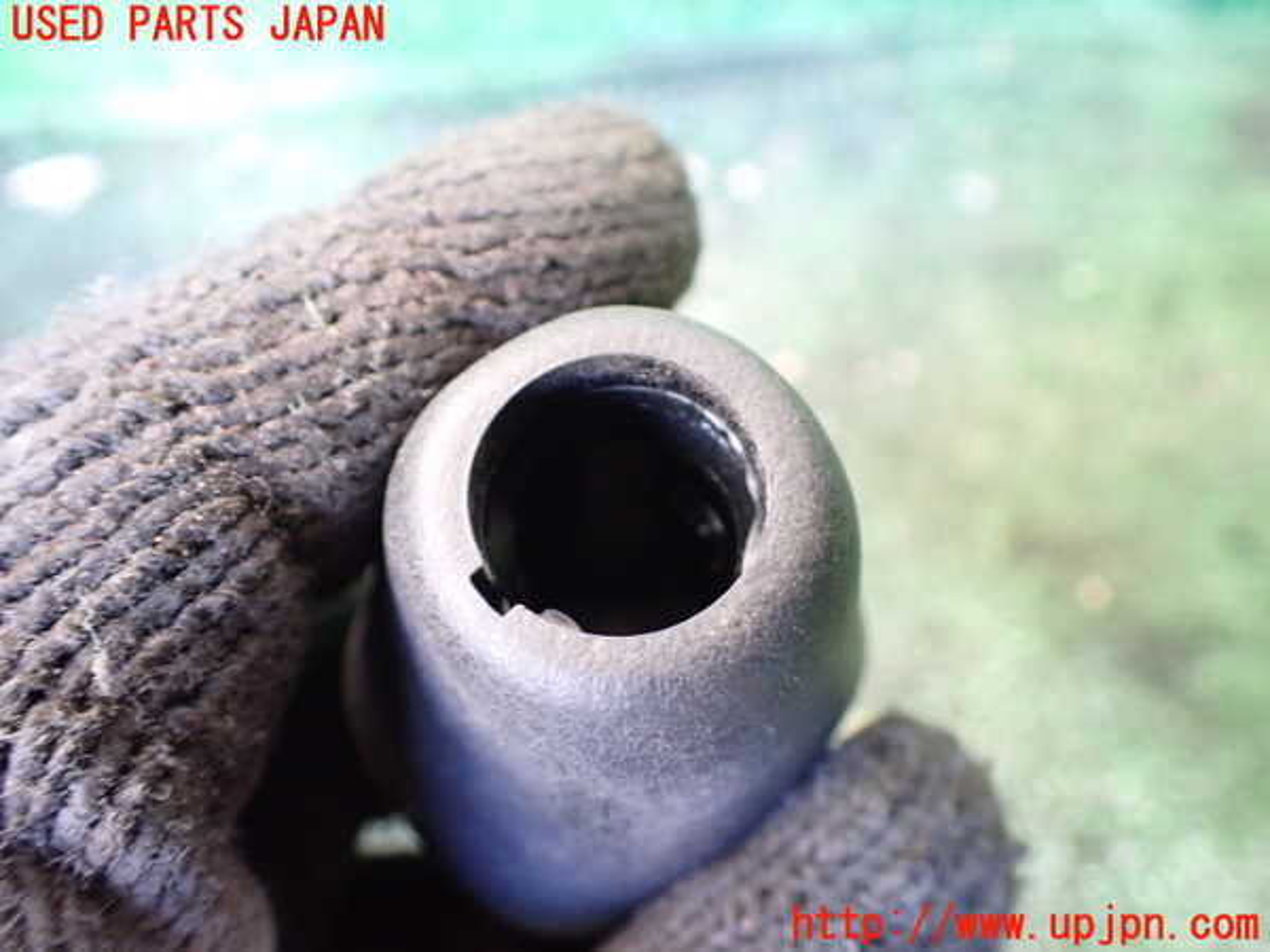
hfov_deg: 60.0
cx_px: 635
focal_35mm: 30
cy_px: 476
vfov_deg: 46.8
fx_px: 1101
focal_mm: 5.4
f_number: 2.3
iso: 800
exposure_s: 1/30
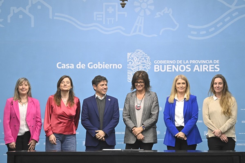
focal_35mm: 150
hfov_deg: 13.7
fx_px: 1021
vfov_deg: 9.1
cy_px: 82
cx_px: 122
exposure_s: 1/400
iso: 5000
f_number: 3.5
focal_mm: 150
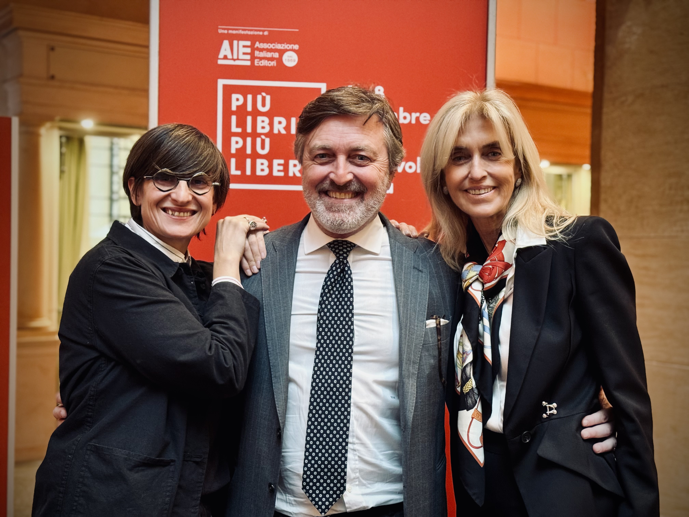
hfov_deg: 39.7
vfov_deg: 30.3
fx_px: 955
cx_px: 344
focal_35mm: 48
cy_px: 258
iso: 400
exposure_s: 1/33
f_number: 1.78
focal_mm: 6.76
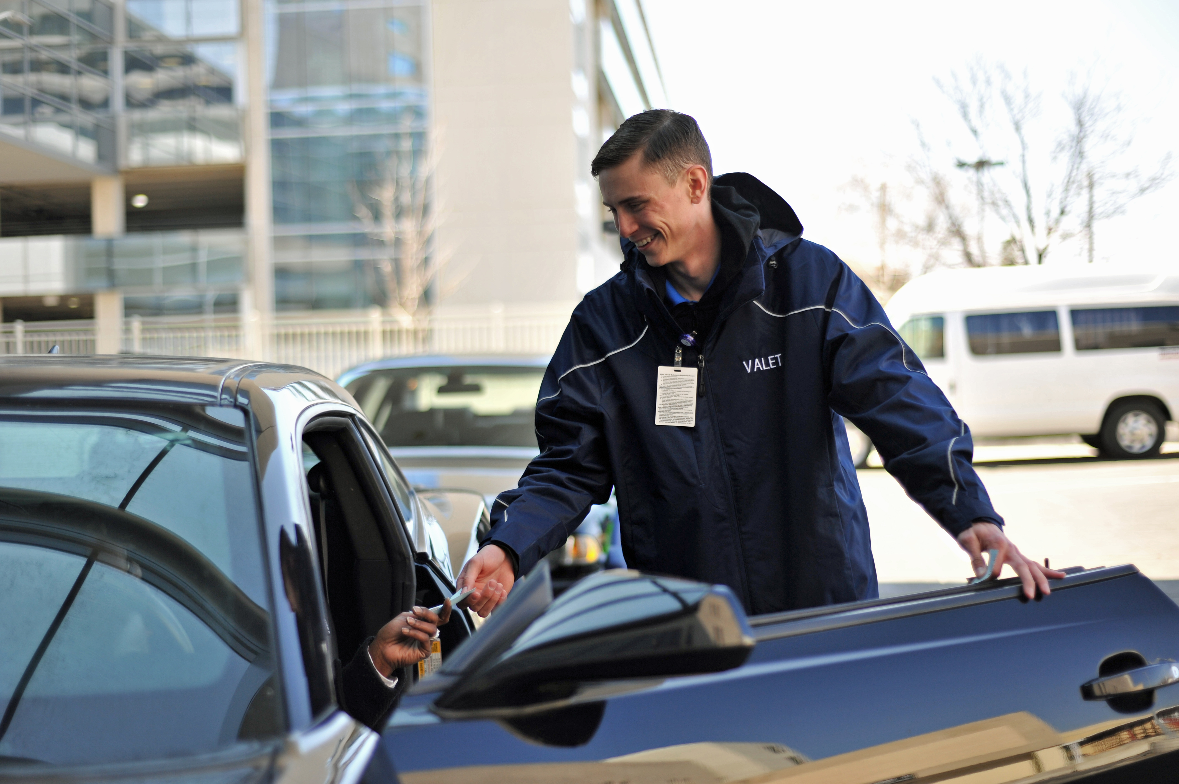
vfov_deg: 27.0
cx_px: 590
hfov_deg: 39.6
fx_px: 1636
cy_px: 392
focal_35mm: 50
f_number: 2
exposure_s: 1/1600
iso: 320
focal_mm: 50
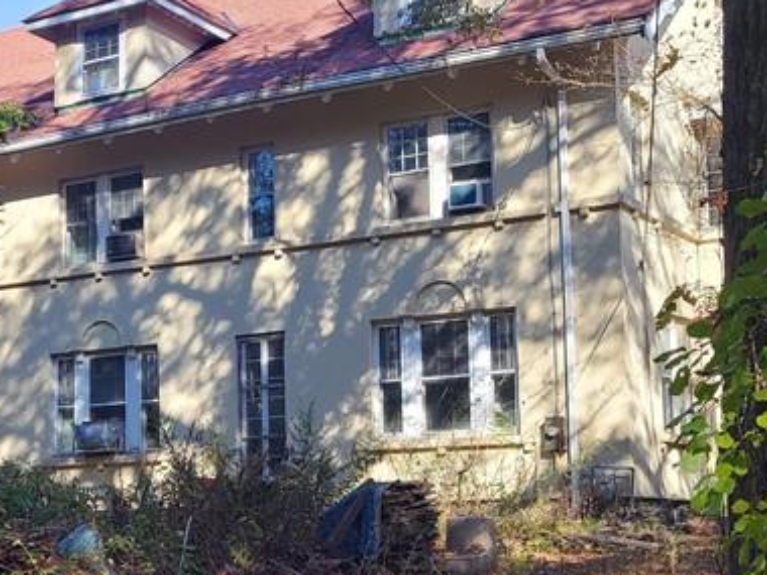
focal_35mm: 70
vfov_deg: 21.0
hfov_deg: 27.5
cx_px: 228
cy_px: 347
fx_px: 1551
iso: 40
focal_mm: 5.4
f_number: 1.8
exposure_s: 1/547
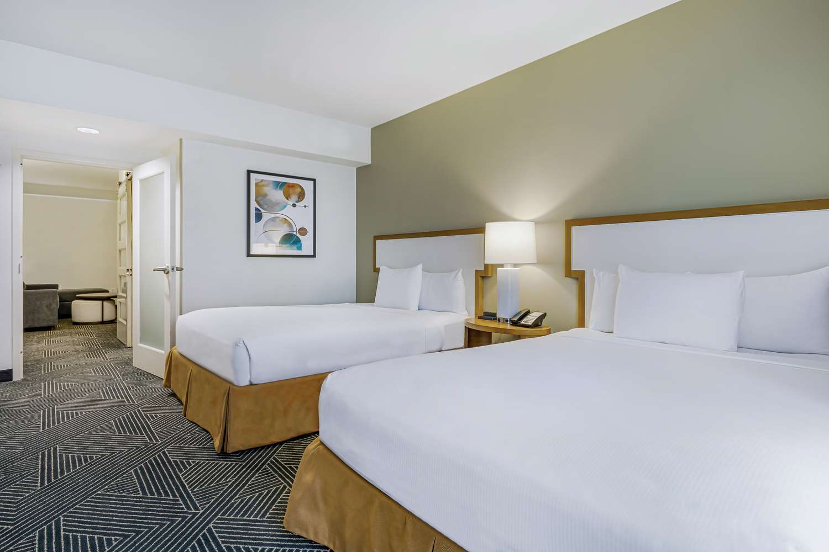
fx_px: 449
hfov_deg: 85.4
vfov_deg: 63.2
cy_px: 276
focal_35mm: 20
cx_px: 414
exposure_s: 1/2
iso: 250
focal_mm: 13
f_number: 7.1
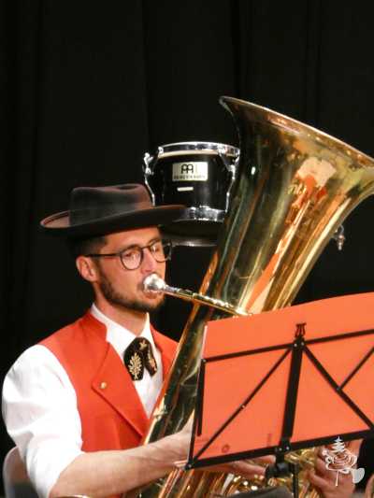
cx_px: 187
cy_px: 249
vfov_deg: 1.7
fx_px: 17021
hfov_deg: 1.3
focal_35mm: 1182
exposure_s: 1/30
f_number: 5.8
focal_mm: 211.8
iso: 1600
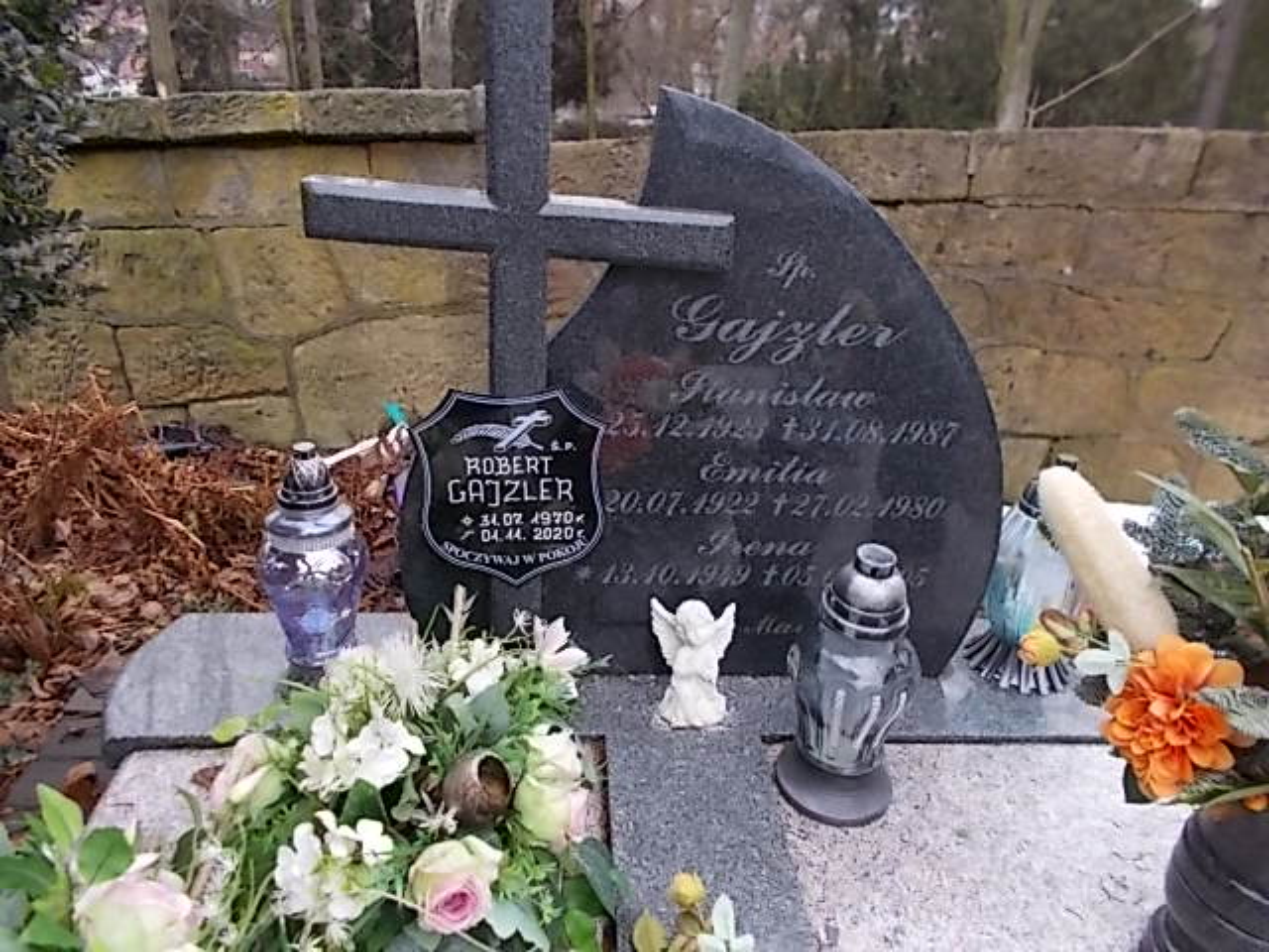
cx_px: 634
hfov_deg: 67.3
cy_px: 476
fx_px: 953
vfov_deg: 53.1
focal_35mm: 26
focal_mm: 4.6
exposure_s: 1/60
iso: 80
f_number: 3.2
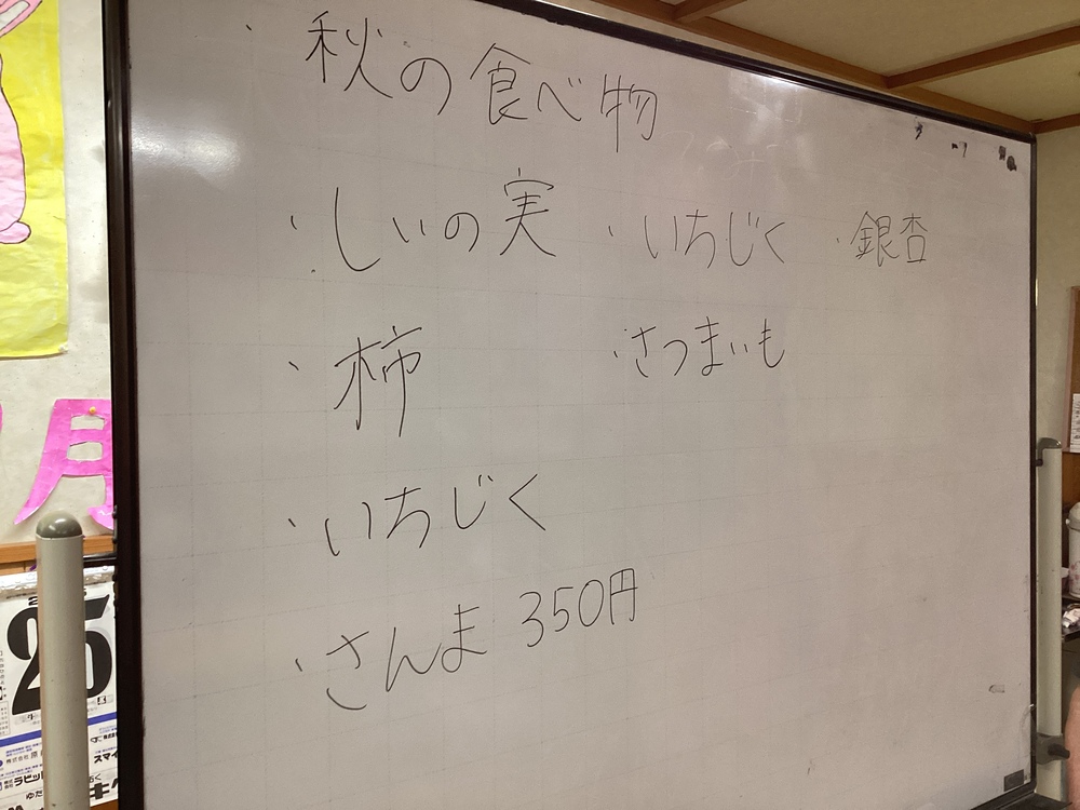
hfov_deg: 58.4
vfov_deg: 45.4
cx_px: 540
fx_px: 967
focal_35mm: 31
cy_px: 405
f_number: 2.4
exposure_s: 1/60
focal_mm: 3.3
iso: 200
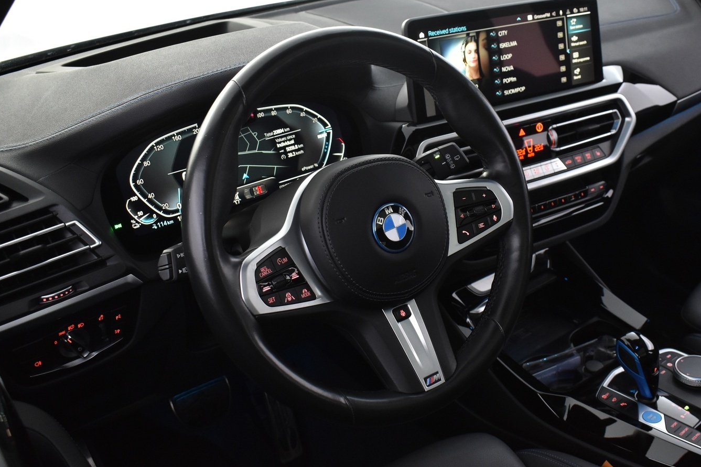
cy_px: 239
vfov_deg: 33.4
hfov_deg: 48.3
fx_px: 779
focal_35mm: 40
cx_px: 395
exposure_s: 1/8
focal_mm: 22
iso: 1250
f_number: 5.6
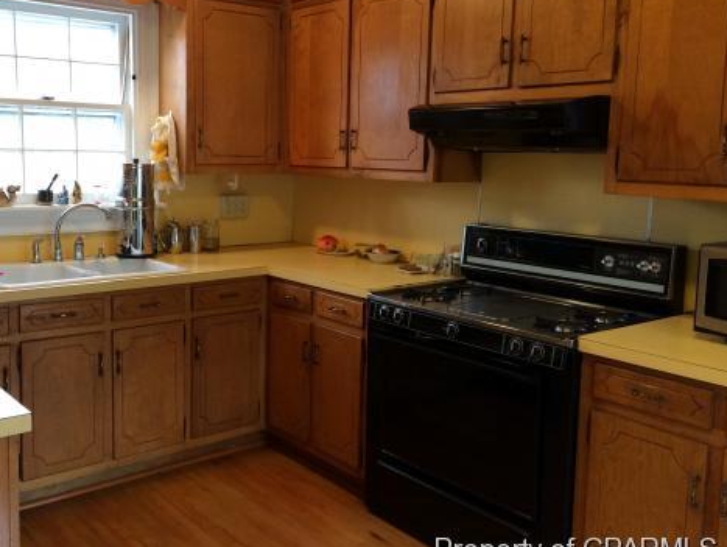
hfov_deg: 51.0
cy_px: 245
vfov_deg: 39.7
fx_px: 757
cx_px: 288
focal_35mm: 36
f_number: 2.2
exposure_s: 1/30
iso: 50
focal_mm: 4.15
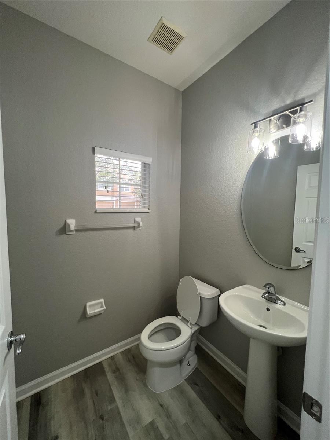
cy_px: 220
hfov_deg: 89.9
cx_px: 165
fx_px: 165
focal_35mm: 13
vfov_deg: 106.2
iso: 125
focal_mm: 1.57
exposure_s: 1/120
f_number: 1.8
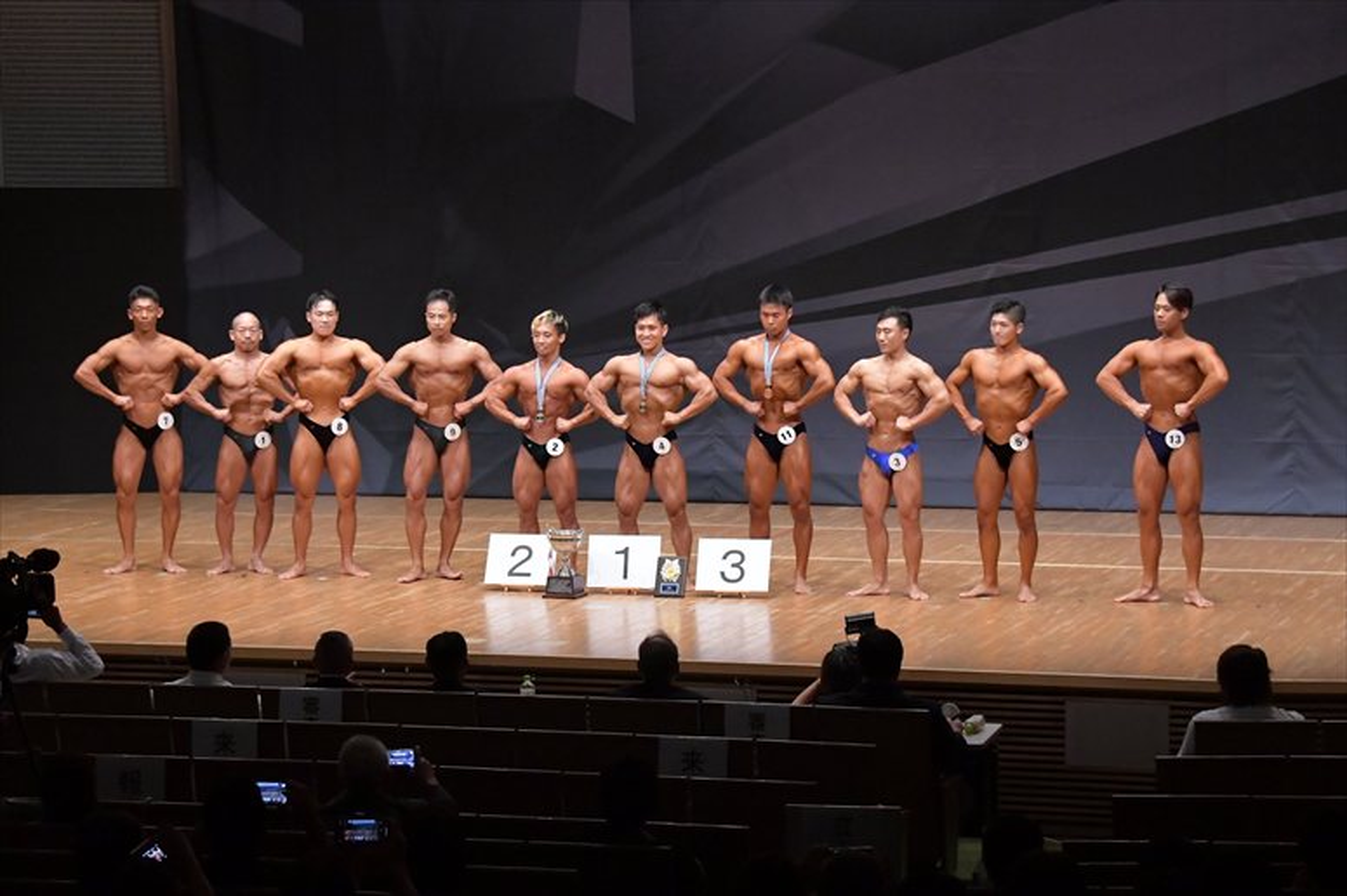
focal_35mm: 105
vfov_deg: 13.0
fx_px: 3927
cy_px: 448
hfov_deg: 19.5
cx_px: 674
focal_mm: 70
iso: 6400
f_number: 5.6
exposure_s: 1/400
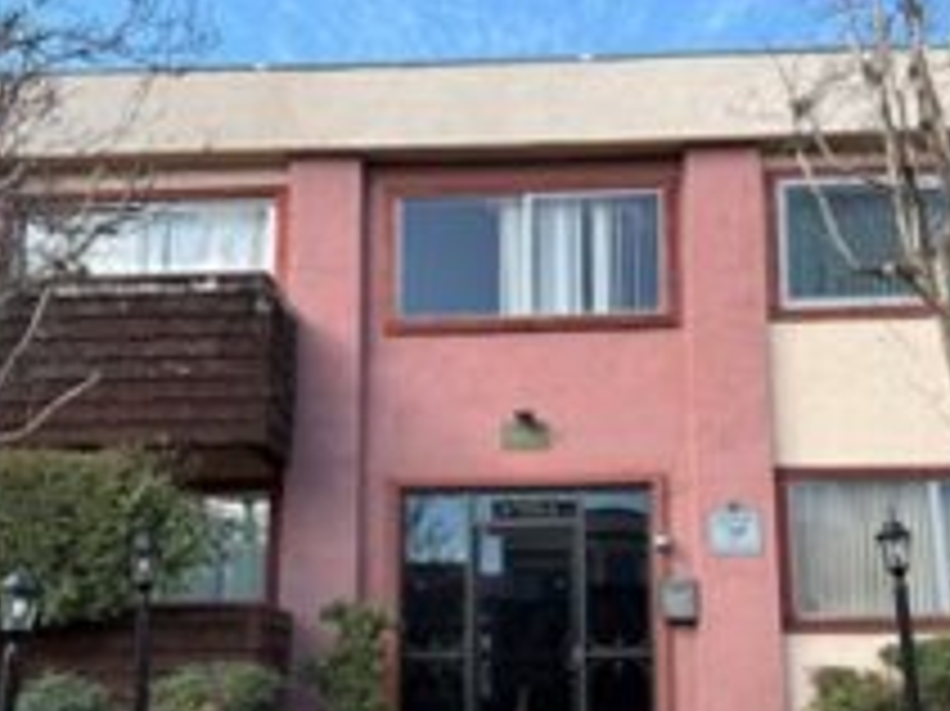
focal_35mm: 41
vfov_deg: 34.5
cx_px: 534
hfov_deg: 45.7
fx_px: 1125
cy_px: 518
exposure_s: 1/1230
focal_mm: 6.76
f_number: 1.78
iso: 80
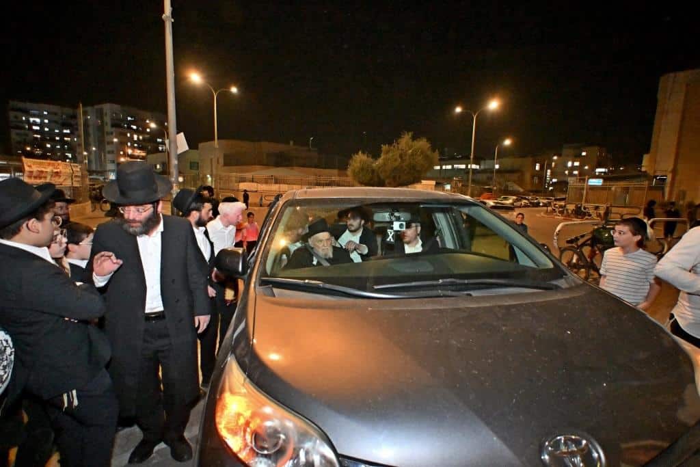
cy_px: 234
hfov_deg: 90.0
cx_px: 350
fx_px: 350
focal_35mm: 18
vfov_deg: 67.4
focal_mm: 12
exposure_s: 1/160
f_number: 3.5
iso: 3200
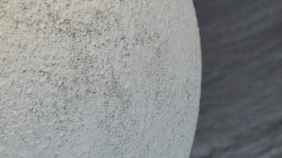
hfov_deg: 6.2
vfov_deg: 3.5
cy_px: 73
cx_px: -44
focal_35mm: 345
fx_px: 2580
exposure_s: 1/100
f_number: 5.3
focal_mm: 70
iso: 1600
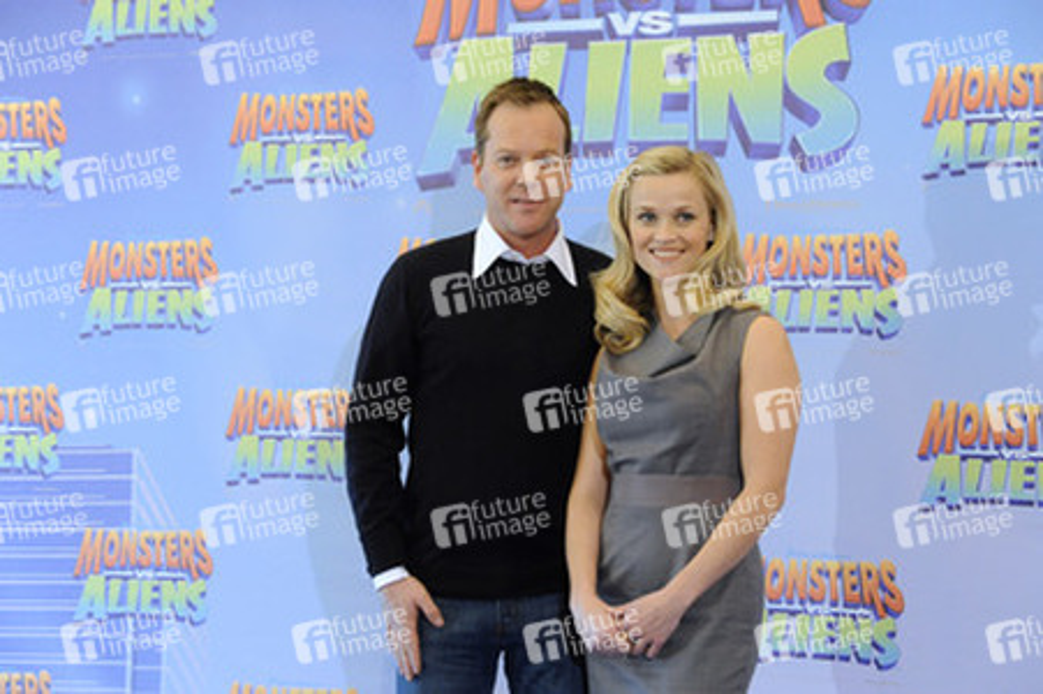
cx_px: 522
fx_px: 2750
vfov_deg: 14.4
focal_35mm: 95
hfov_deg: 21.5
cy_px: 347
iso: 4000
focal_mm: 95
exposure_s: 1/160
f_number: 5.6
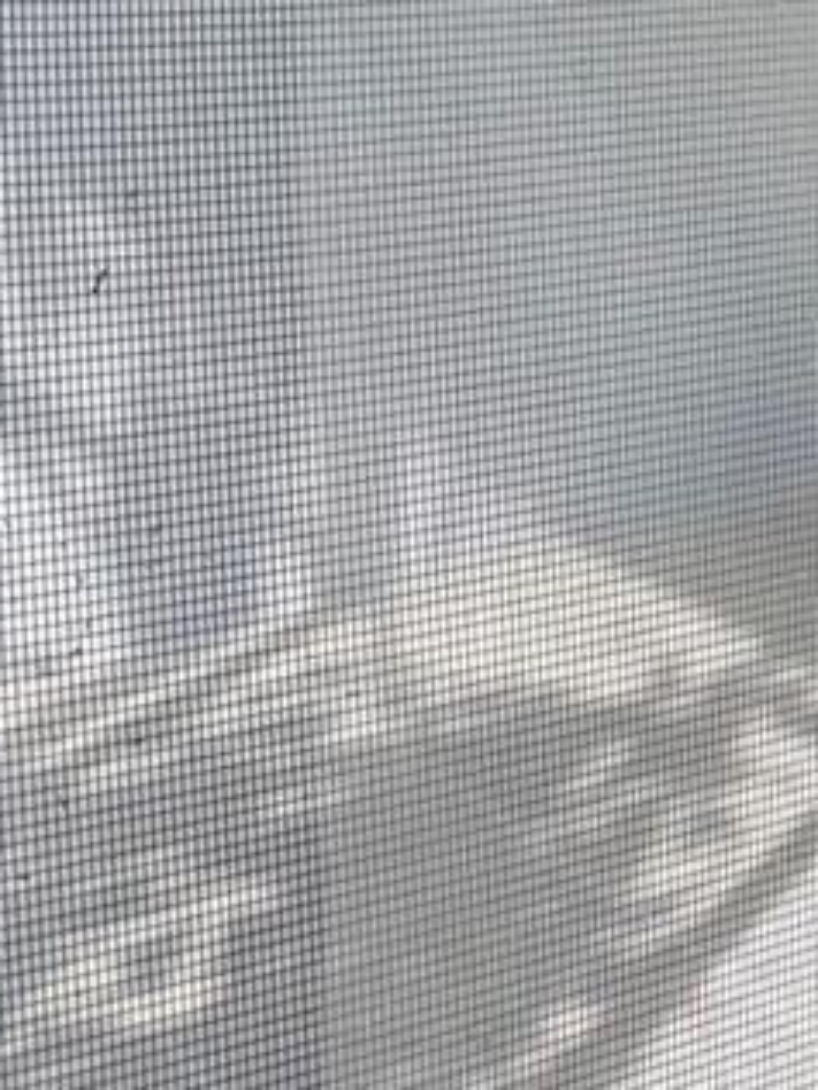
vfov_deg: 19.6
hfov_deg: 14.2
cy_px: -369
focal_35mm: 91
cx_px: 1505
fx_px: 2867
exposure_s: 1/514
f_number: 1.78
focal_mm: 6.76
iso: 80
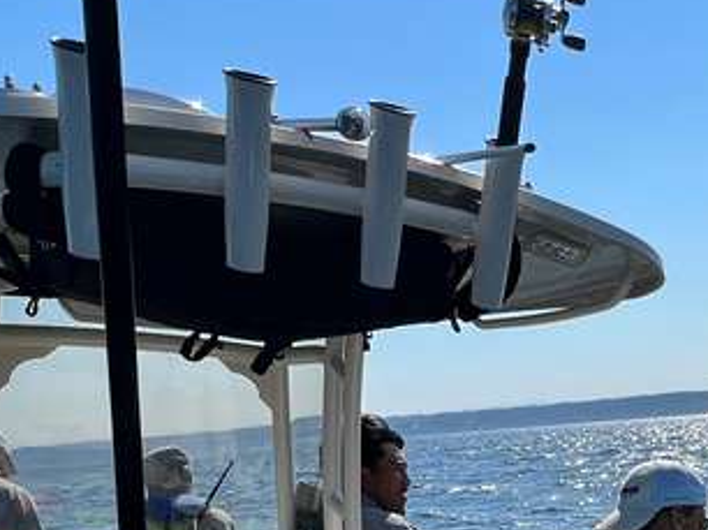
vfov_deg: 24.5
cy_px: 711
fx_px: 1042
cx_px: 759
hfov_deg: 33.3
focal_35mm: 51
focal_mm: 1.57
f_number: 1.8
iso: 32
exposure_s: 1/2053
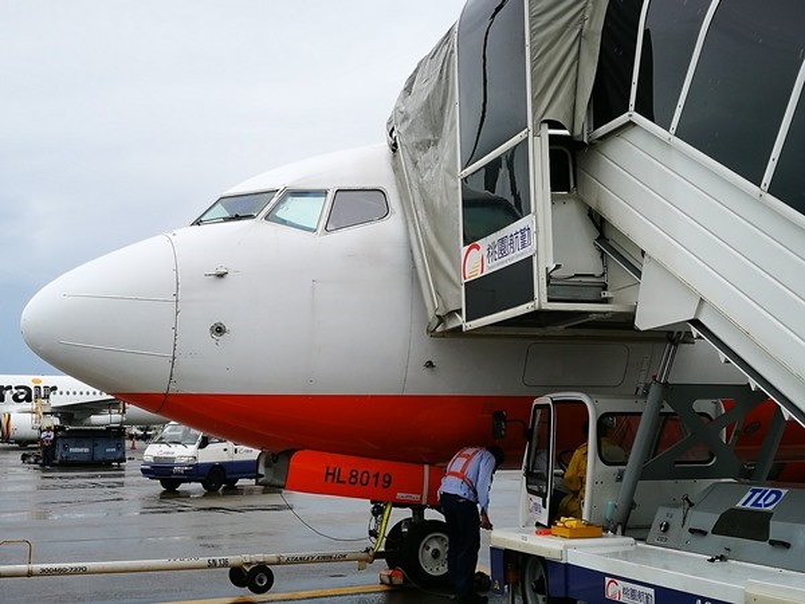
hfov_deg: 65.3
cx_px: 402
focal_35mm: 27
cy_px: 302
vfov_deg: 51.4
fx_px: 628
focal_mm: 4.5
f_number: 2.2
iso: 50
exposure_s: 1/552
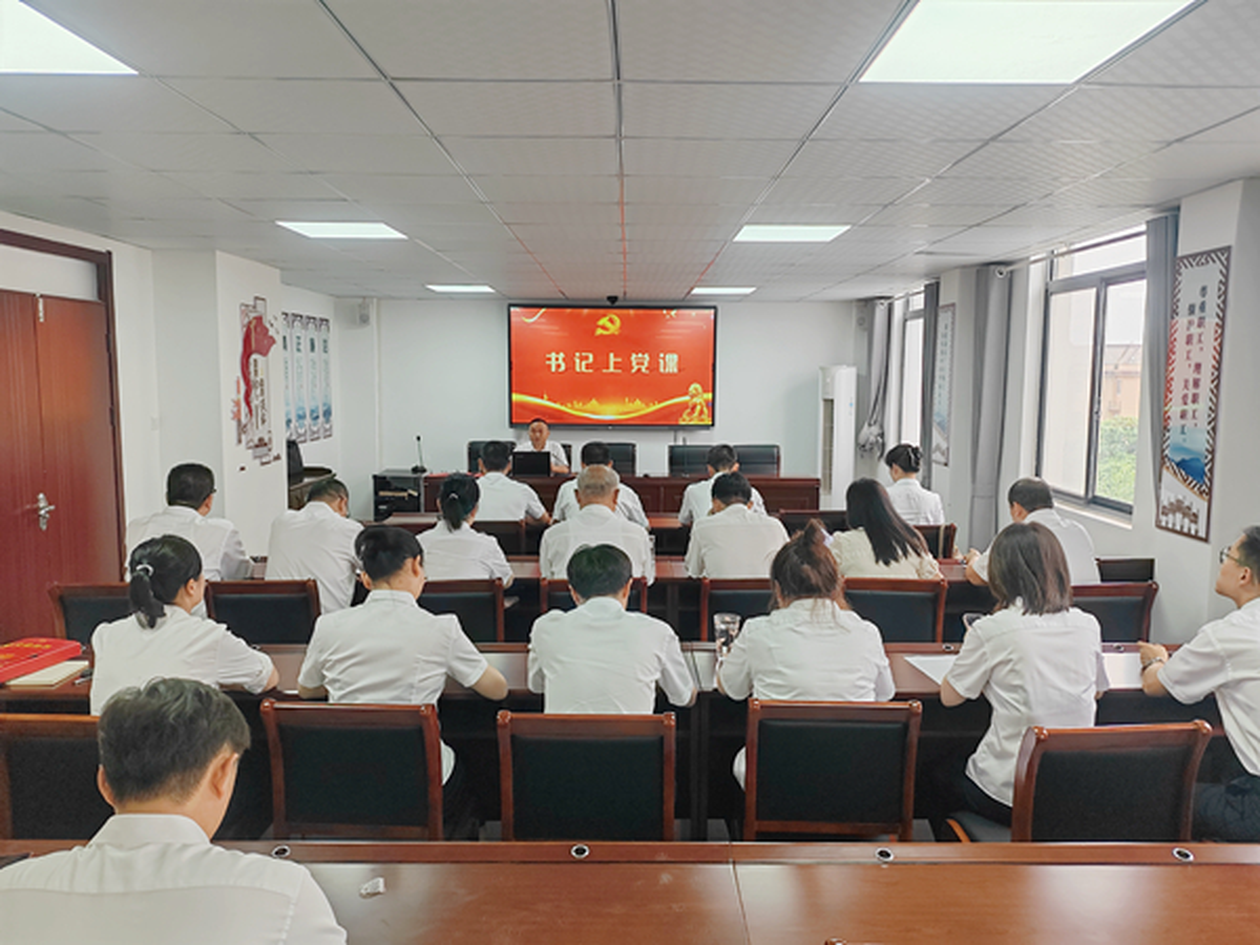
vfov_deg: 51.4
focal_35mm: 27
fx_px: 983
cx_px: 630
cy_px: 472
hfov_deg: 65.3
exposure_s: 1/100
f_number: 1.8
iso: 208
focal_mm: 6.14
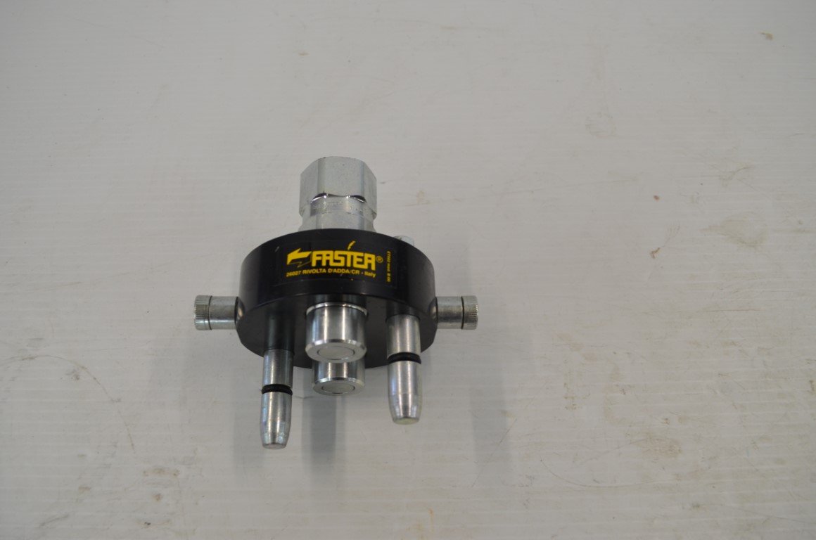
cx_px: 408
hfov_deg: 62.0
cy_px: 270
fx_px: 679
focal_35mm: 30
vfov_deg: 43.4
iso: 400
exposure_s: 1/125
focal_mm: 20
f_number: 5.6
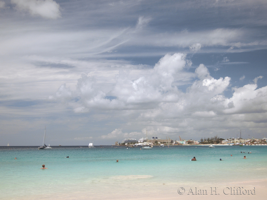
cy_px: 100
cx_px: 134
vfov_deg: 29.1
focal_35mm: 50
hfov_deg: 38.2
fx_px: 386
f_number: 3.5
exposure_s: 1/500
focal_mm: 10.7
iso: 100
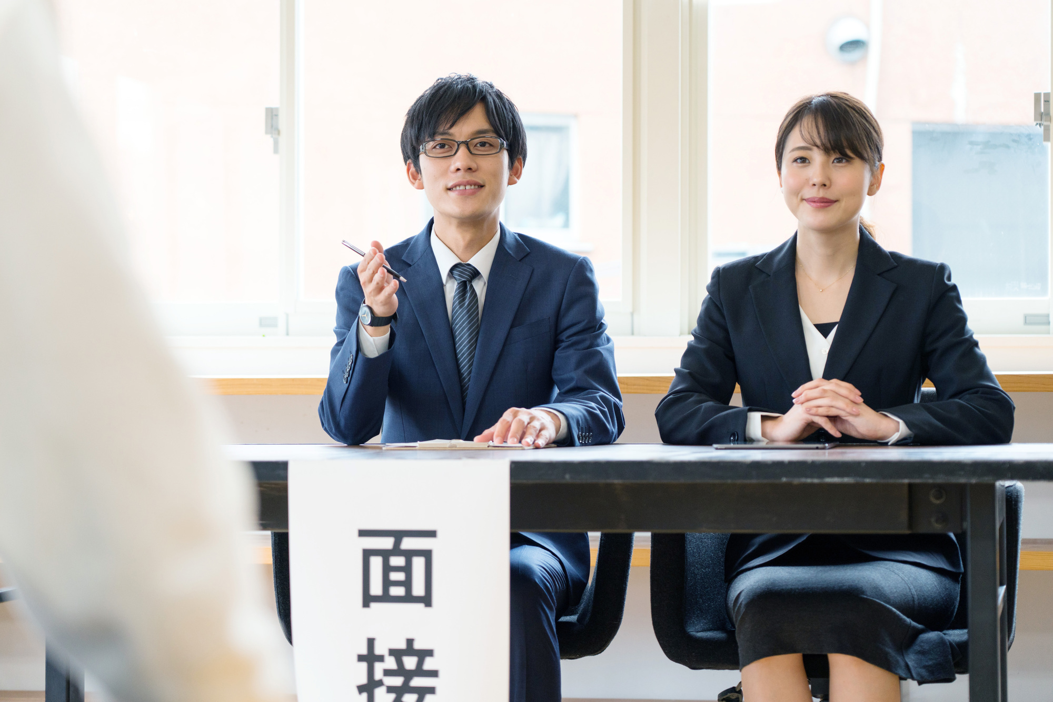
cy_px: 351
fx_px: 2837
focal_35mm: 97
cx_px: 526
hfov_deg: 21.0
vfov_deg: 14.1
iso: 800
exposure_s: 1/160
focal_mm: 97
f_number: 4
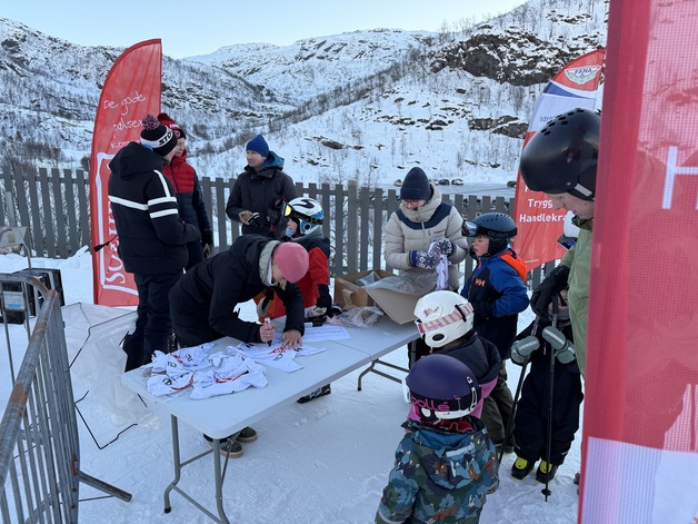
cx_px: 349
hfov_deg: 71.6
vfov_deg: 56.8
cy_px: 262
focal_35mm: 24
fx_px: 484
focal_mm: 6.76
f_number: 1.78
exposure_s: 1/481
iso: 80
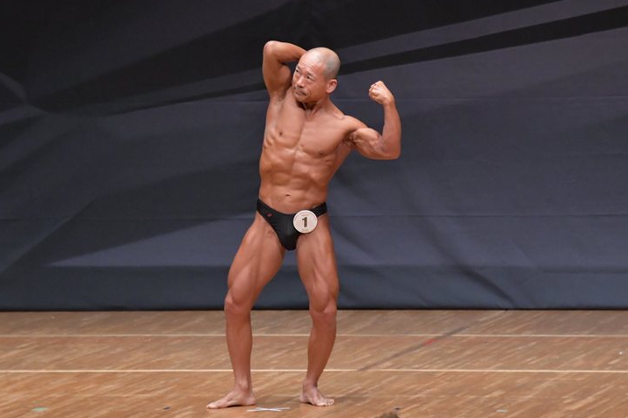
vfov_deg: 4.2
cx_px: 309
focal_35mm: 325
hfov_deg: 6.3
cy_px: 218
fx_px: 5667
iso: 6400
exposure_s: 1/400
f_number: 5.6
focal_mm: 200
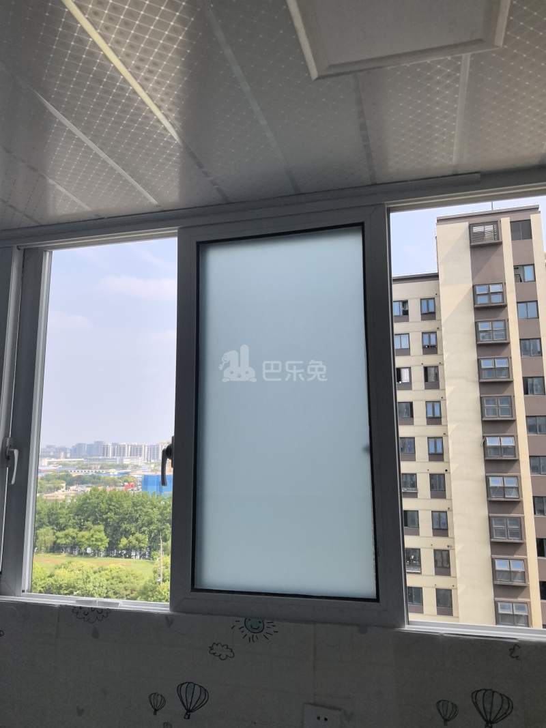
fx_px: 568
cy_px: 364
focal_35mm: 27
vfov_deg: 65.3
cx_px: 273
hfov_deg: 51.3
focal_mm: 6.98
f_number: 2
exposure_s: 1/1389
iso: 50
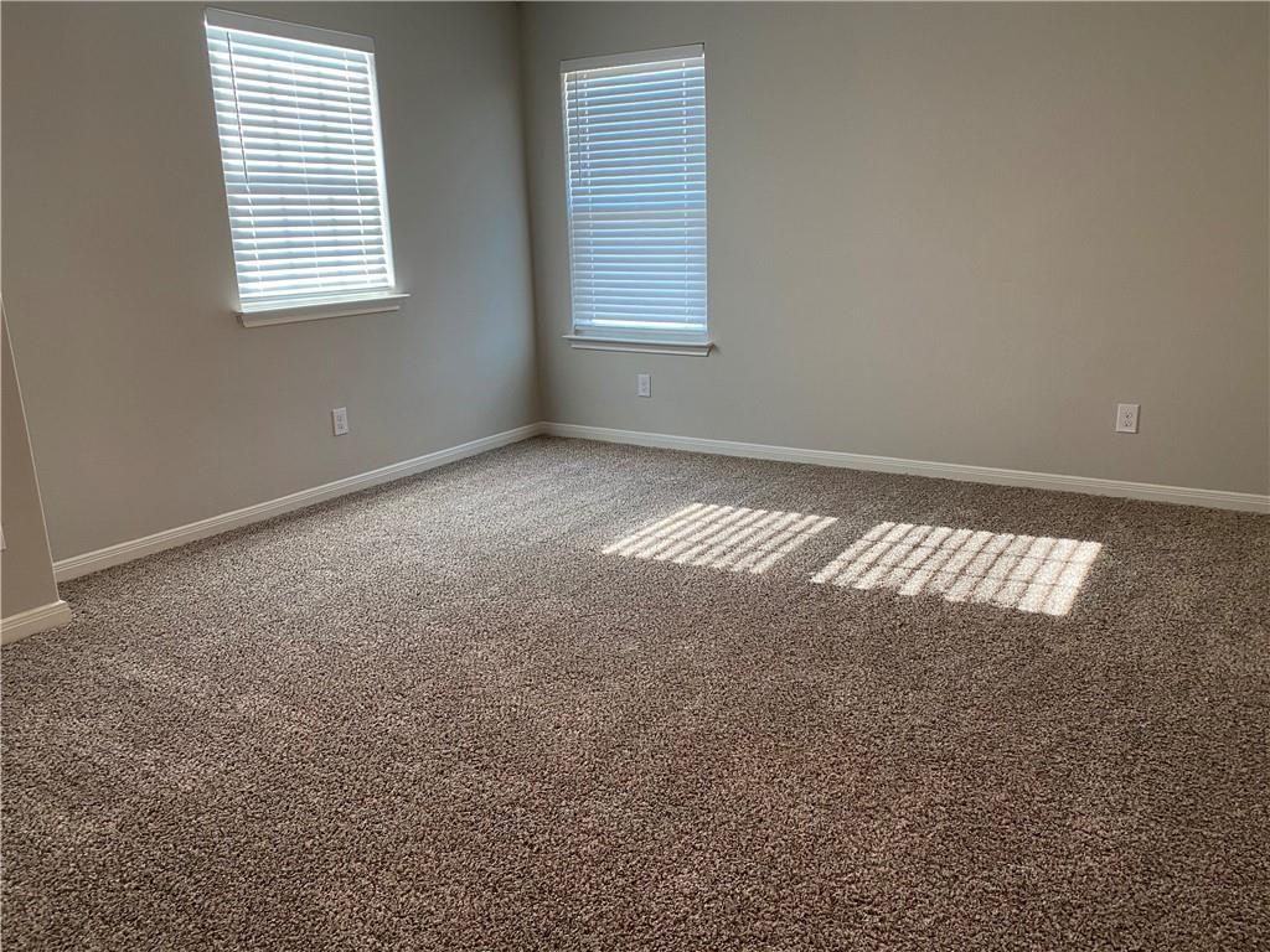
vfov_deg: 53.1
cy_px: 476
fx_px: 954
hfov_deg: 67.3
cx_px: 635
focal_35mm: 26
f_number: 1.8
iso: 80
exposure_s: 1/60
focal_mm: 4.25
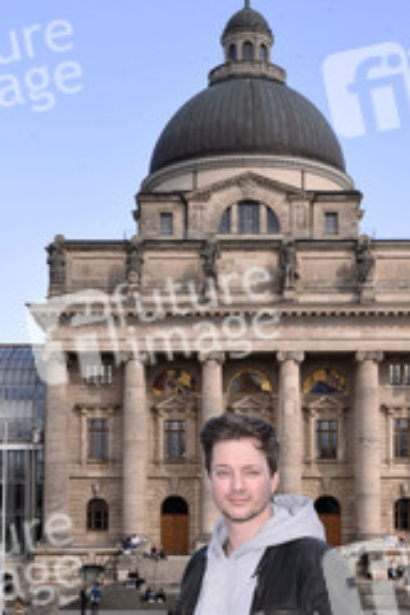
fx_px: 1042
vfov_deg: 32.4
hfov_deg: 22.3
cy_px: 450
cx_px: 225
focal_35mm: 61
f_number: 11
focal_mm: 38
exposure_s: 1/160
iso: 500
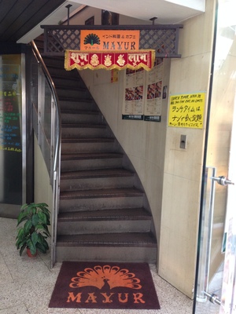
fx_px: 300
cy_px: 157
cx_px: 118
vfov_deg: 55.4
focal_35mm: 33
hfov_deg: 42.9
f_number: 2.4
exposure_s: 1/20
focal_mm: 4.12
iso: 160
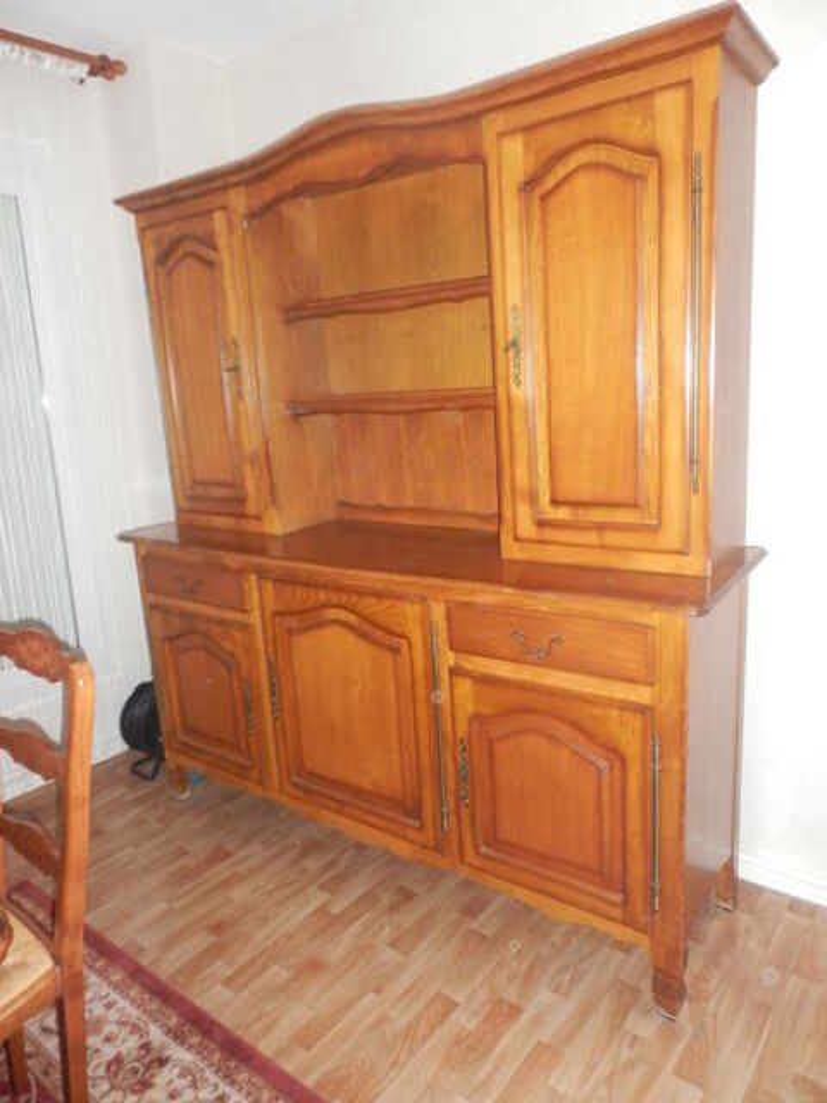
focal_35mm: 24
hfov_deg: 56.8
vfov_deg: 71.6
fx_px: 765
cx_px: 414
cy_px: 552
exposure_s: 1/30
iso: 400
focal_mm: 4.2
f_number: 3
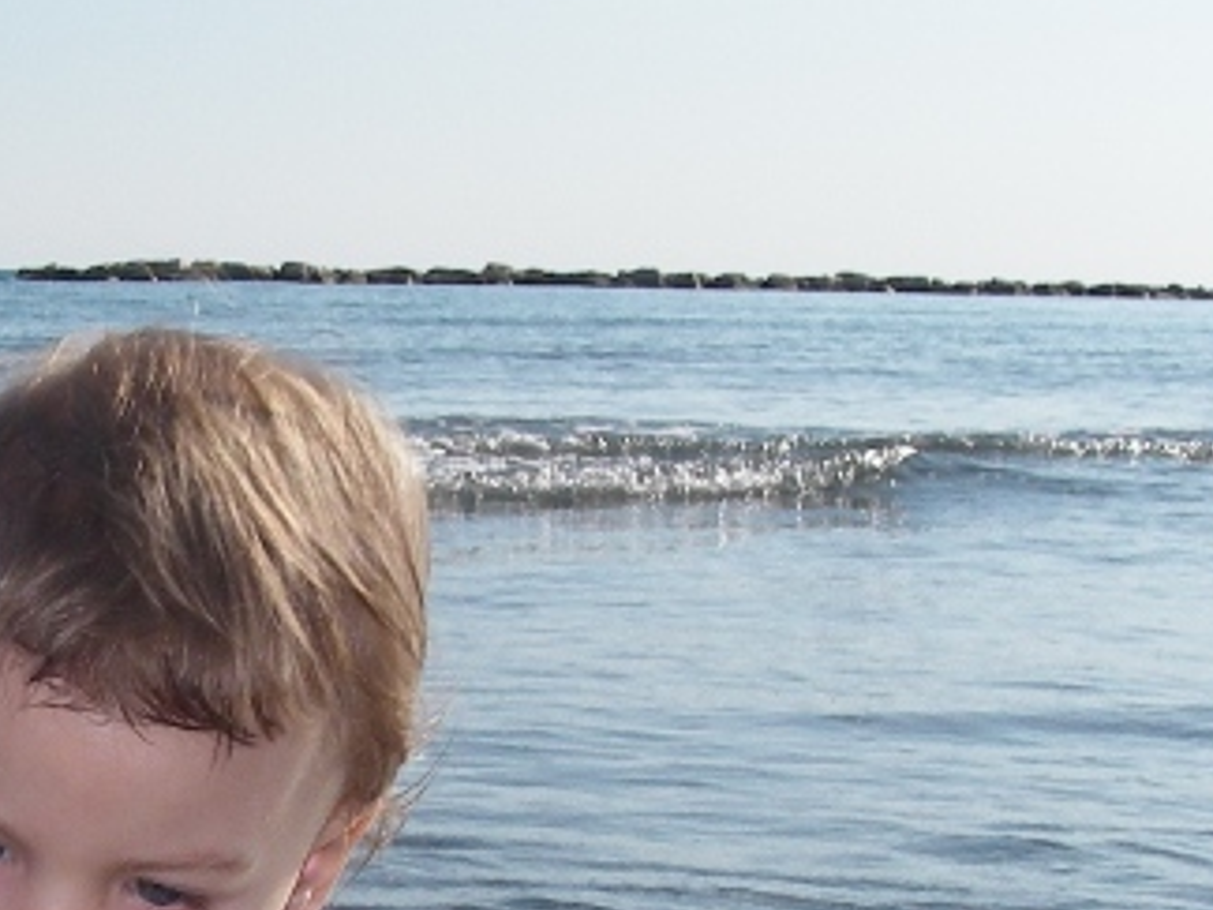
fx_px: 3784
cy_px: 815
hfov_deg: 17.9
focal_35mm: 108
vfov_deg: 13.6
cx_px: 120
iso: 64
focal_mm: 6.3
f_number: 6.6
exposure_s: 1/400
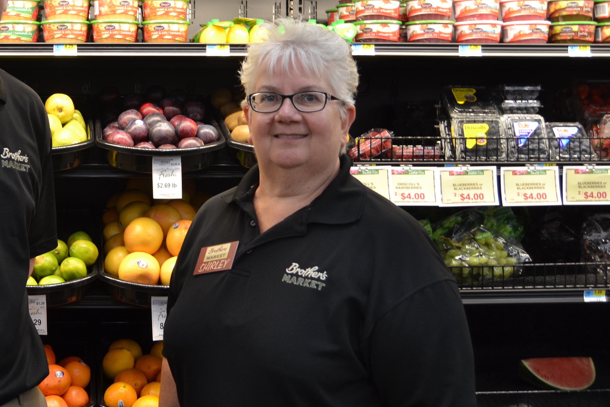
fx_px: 898
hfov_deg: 35.6
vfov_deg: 25.4
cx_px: 75
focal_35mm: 53
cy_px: 154
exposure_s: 1/60
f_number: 3.8
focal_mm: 20
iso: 400
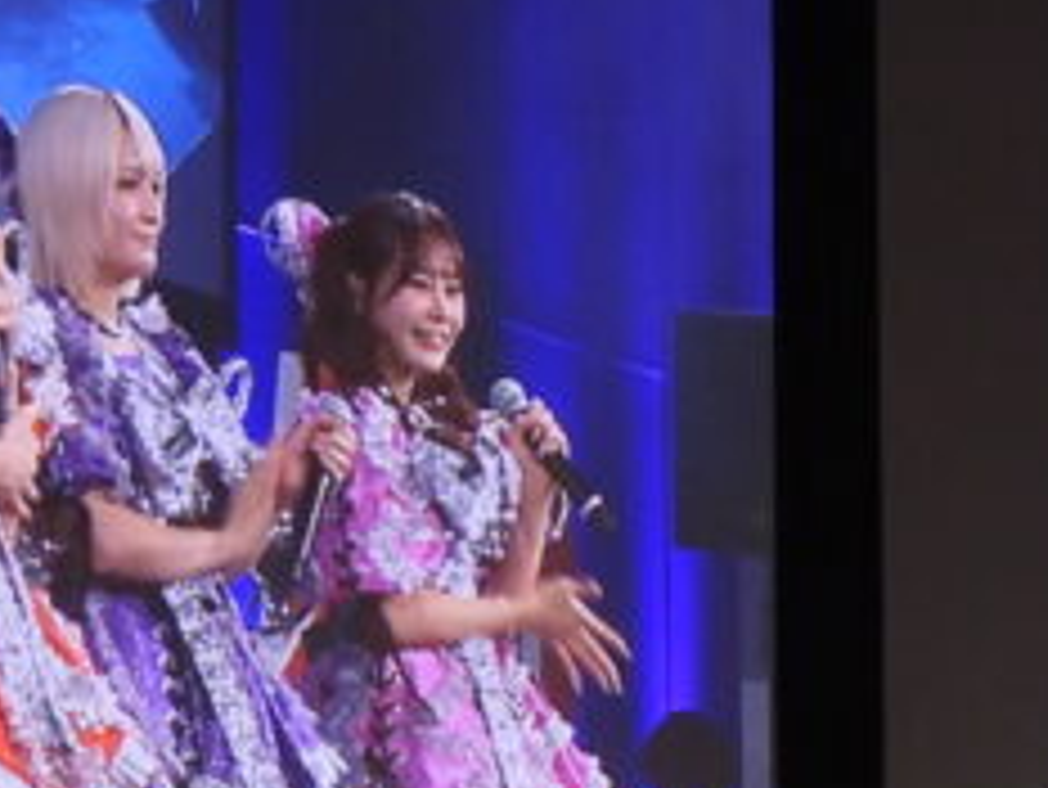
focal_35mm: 418
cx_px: 2047
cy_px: 1540
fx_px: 12661
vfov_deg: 3.5
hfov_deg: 4.7
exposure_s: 1/40
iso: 200
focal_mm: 17
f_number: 4
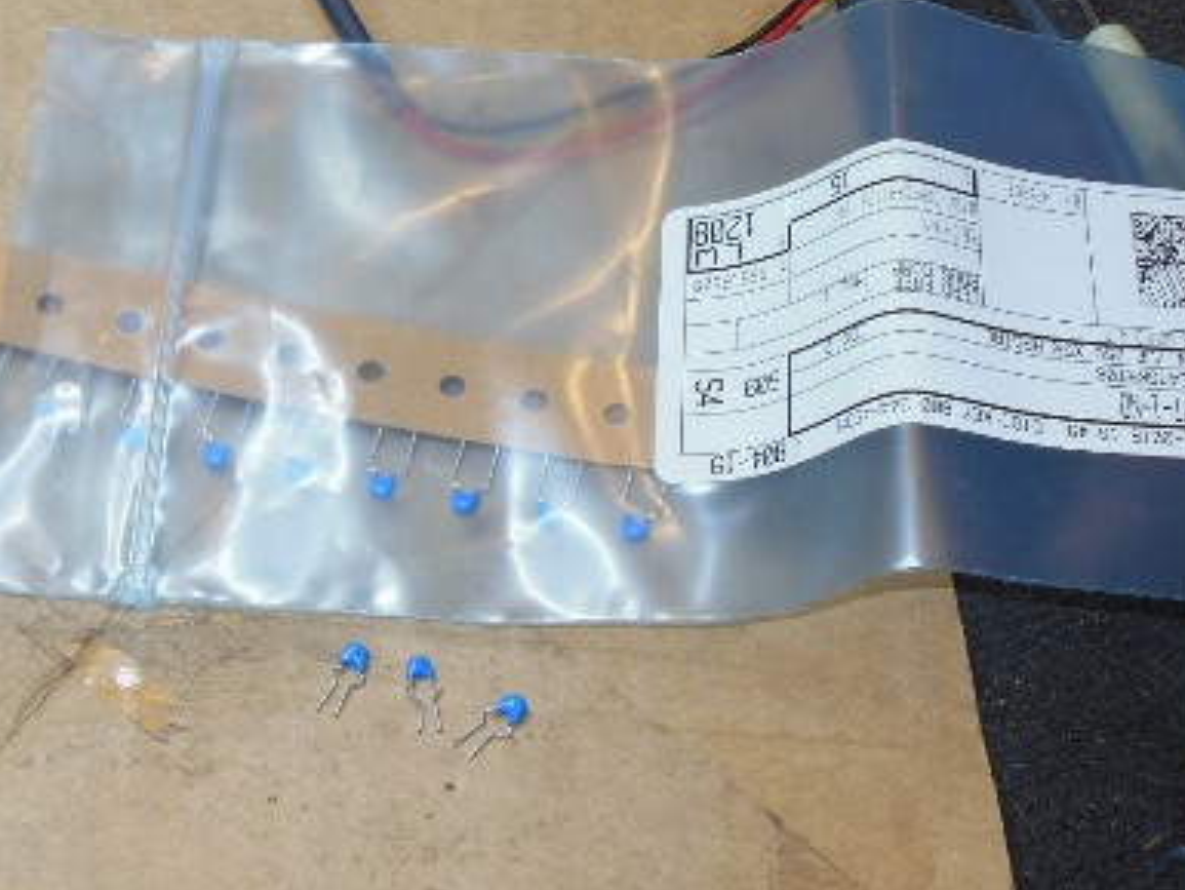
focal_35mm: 50
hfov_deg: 38.2
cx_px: 637
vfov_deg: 29.1
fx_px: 1712
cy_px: 428
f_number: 3.8
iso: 125
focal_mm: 7.7
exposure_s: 1/30
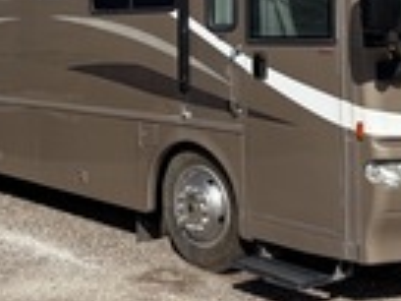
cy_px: -13
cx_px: 159
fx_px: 776
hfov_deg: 28.9
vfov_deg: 21.0
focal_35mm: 67
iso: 50
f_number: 1.6
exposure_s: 1/5348
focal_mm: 5.96
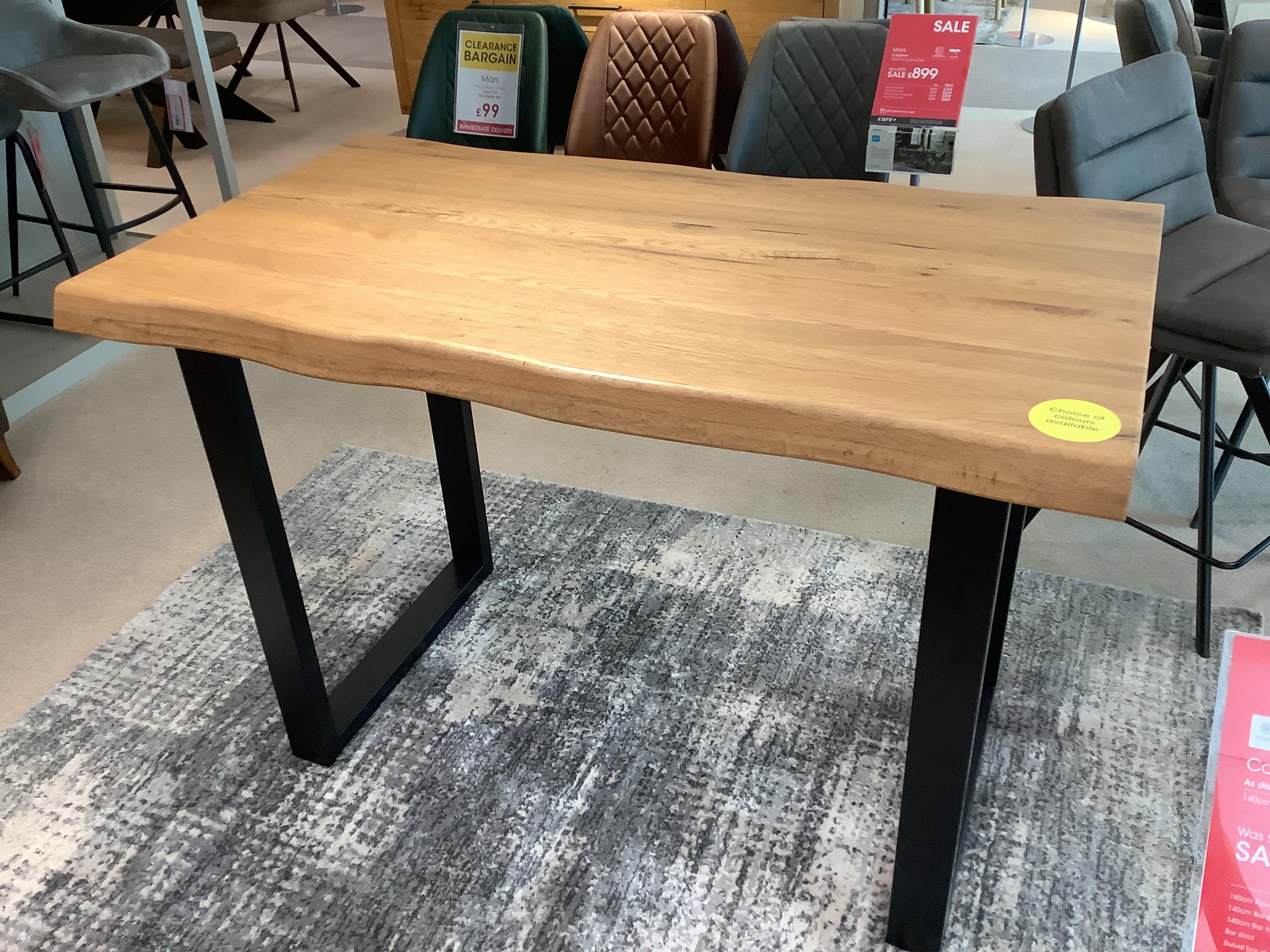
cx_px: 635
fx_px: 1137
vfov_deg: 45.4
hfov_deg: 58.4
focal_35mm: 31
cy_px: 476
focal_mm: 3.3
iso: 160
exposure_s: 1/50
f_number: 2.4
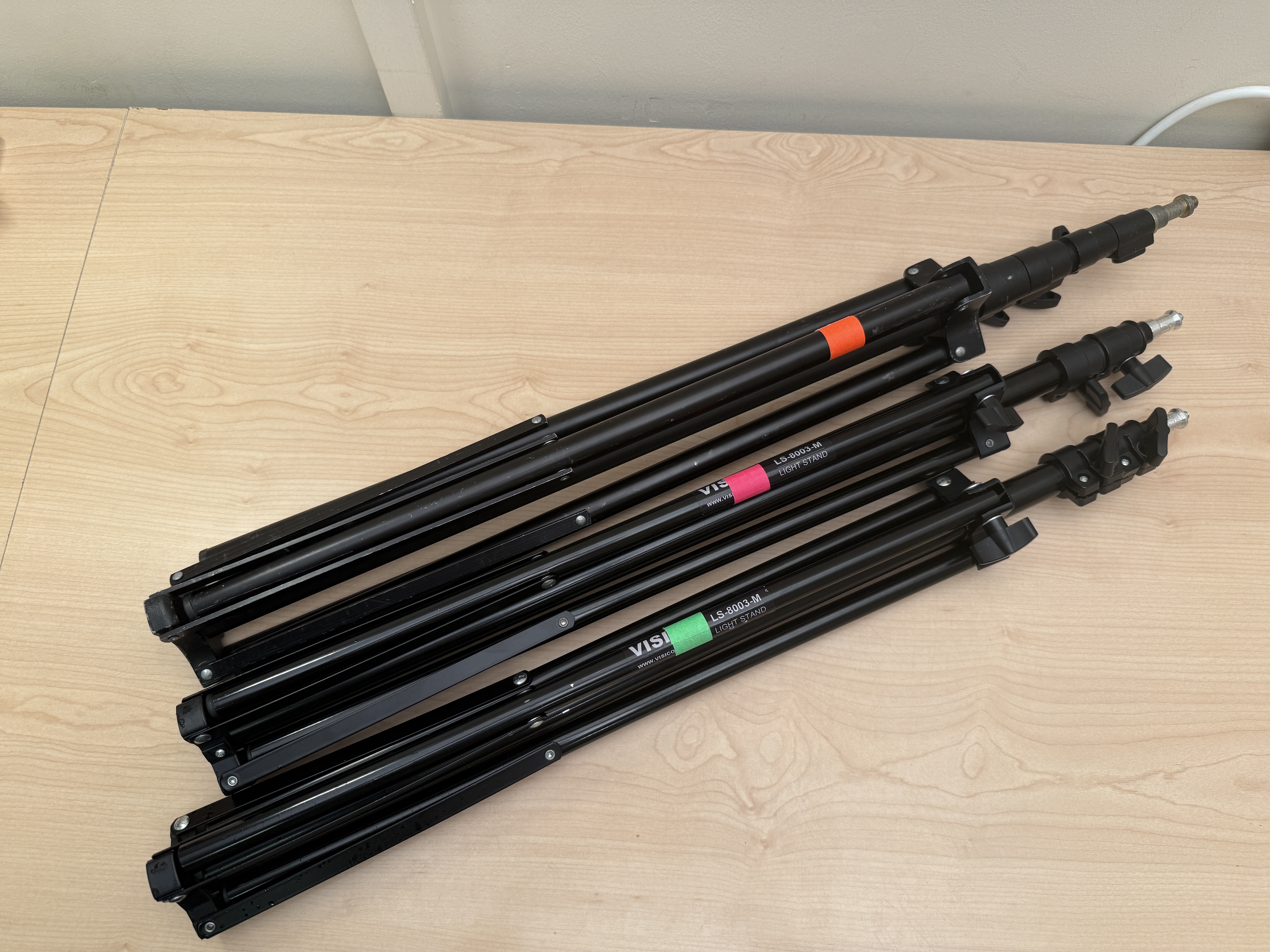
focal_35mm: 24
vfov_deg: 56.8
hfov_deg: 71.6
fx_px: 881
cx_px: 635
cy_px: 476
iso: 80
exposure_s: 1/100
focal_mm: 6.76
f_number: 1.78
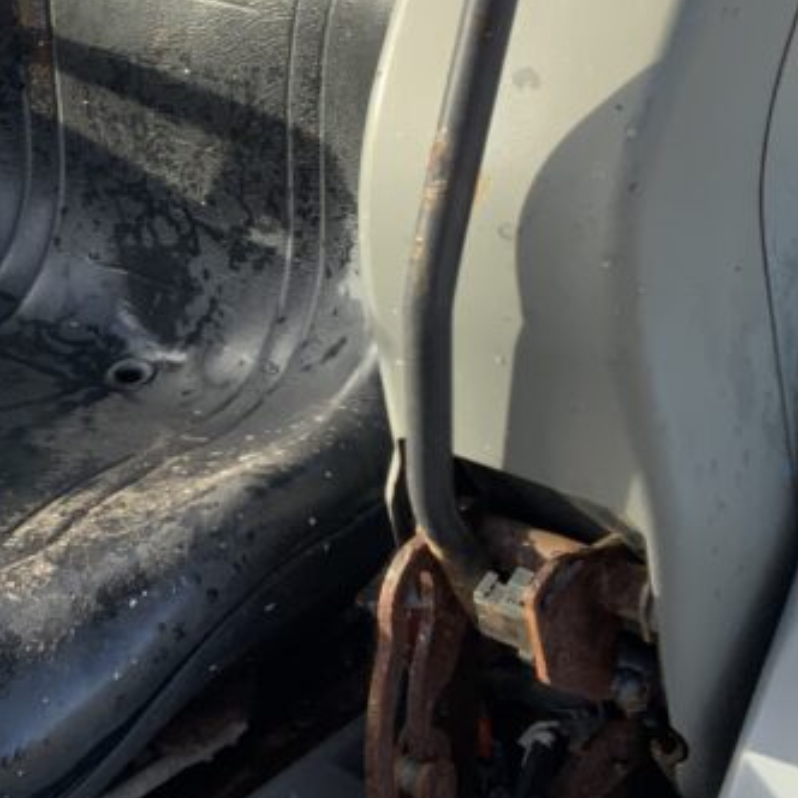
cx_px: 166
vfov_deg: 21.7
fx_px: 2060
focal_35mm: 79
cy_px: 180
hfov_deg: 21.7
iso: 16
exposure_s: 1/318
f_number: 1.8
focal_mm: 3
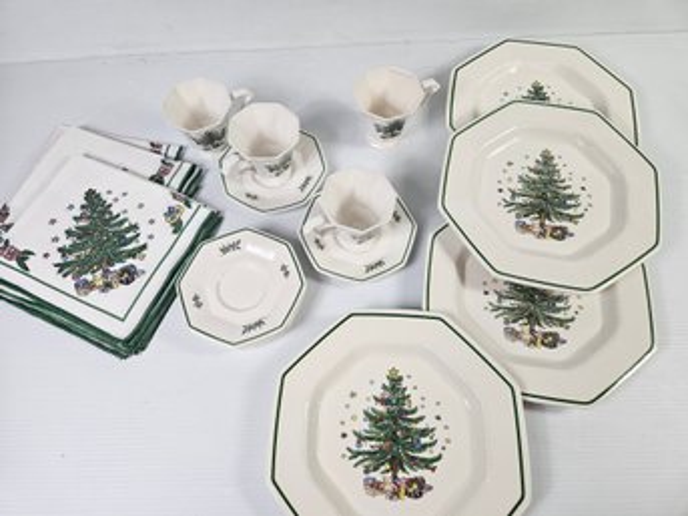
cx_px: 344
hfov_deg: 73.9
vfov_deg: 58.8
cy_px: 258
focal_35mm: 23
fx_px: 457
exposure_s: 1/120
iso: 100
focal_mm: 5.4
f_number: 1.8
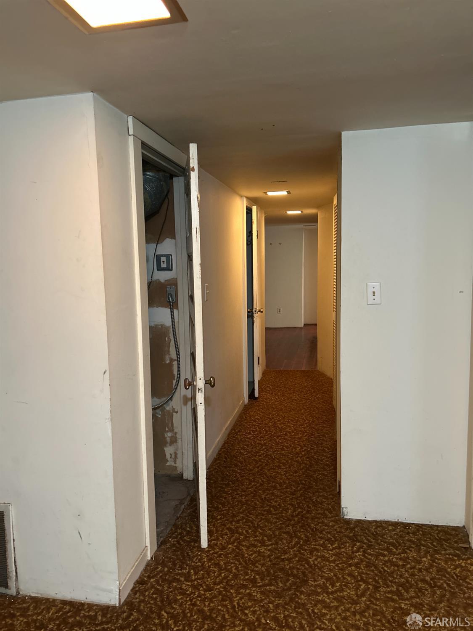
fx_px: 474
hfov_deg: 53.1
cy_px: 316
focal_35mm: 26
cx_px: 236
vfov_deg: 67.3
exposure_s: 1/60
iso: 500
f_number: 1.5
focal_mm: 5.7
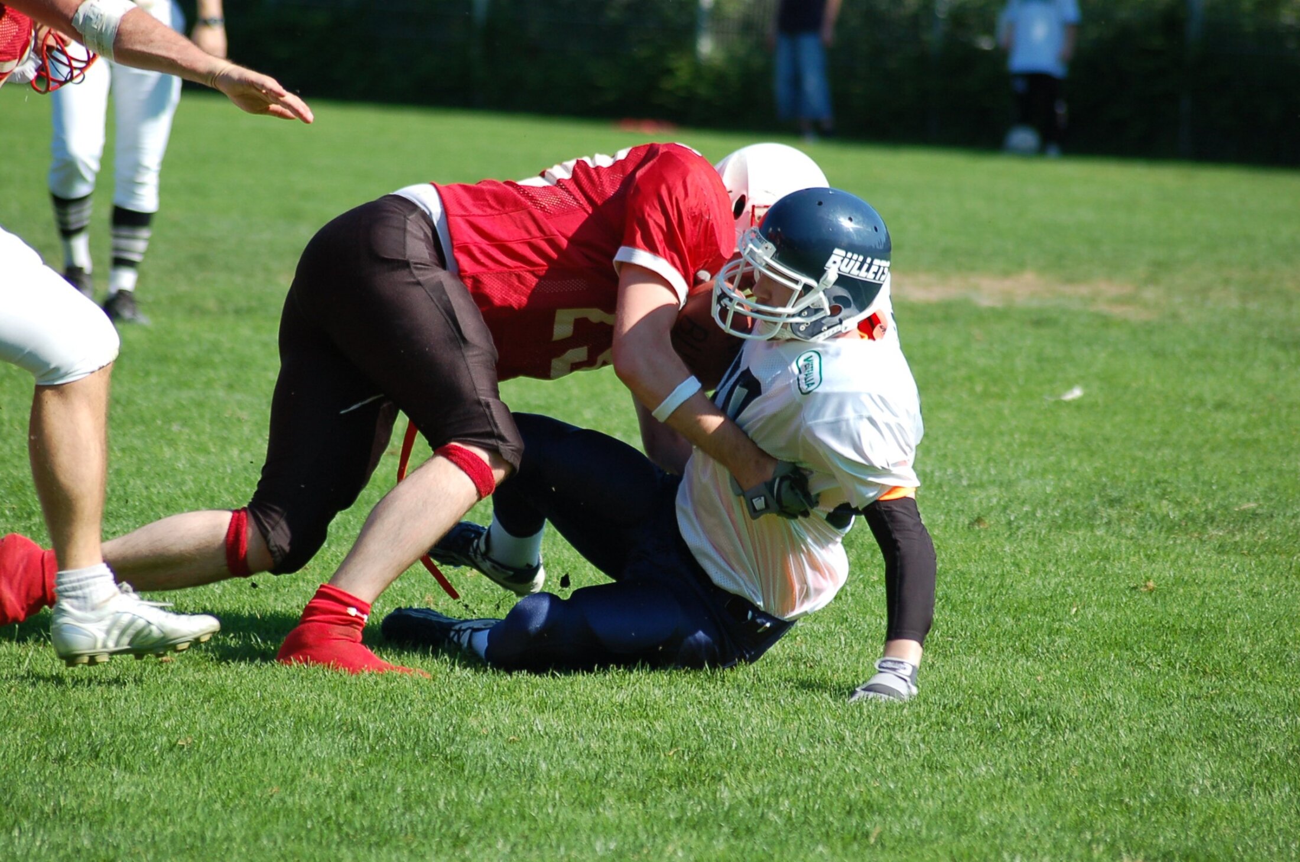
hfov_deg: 9.2
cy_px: 431
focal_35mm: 225
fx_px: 8110
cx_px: 650
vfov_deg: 6.1
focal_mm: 150
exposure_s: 1/1000
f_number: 4.5
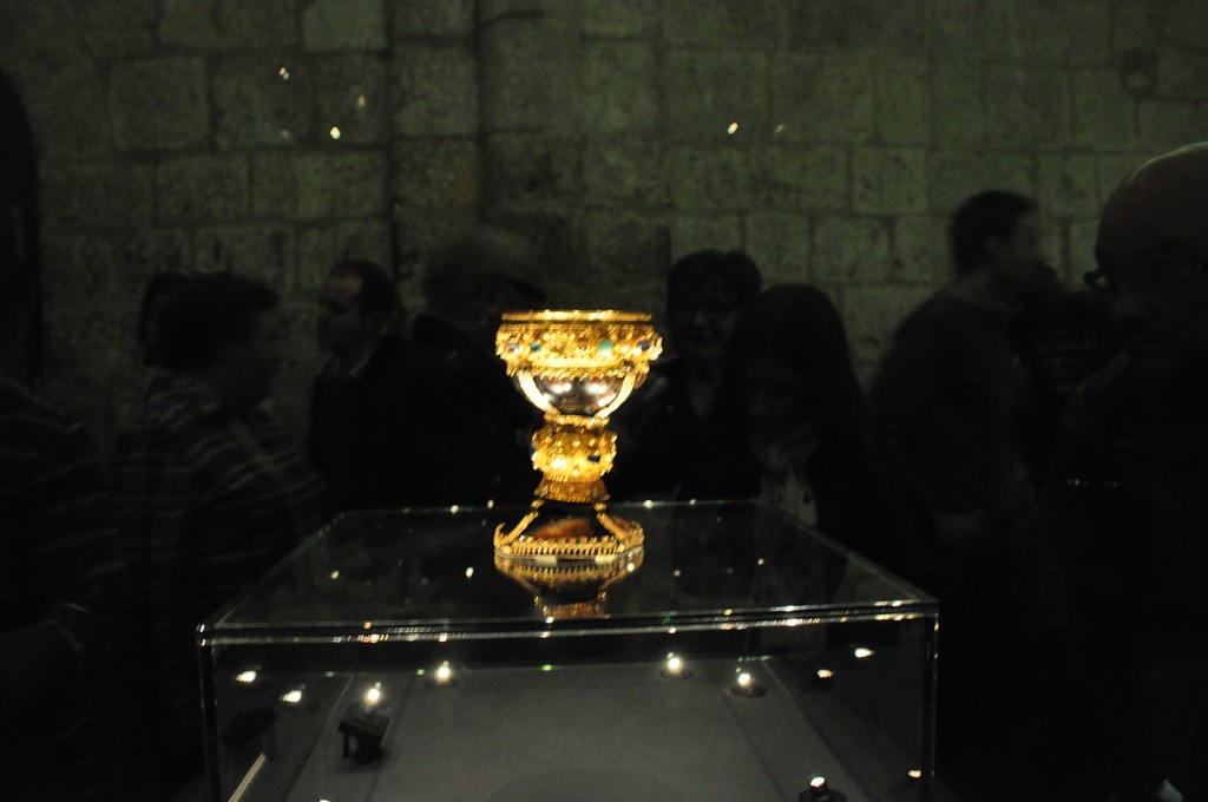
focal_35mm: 30
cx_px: 604
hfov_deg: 62.0
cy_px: 401
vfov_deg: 43.5
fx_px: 1005
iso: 3200
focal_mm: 20
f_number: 3.5
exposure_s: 1/13
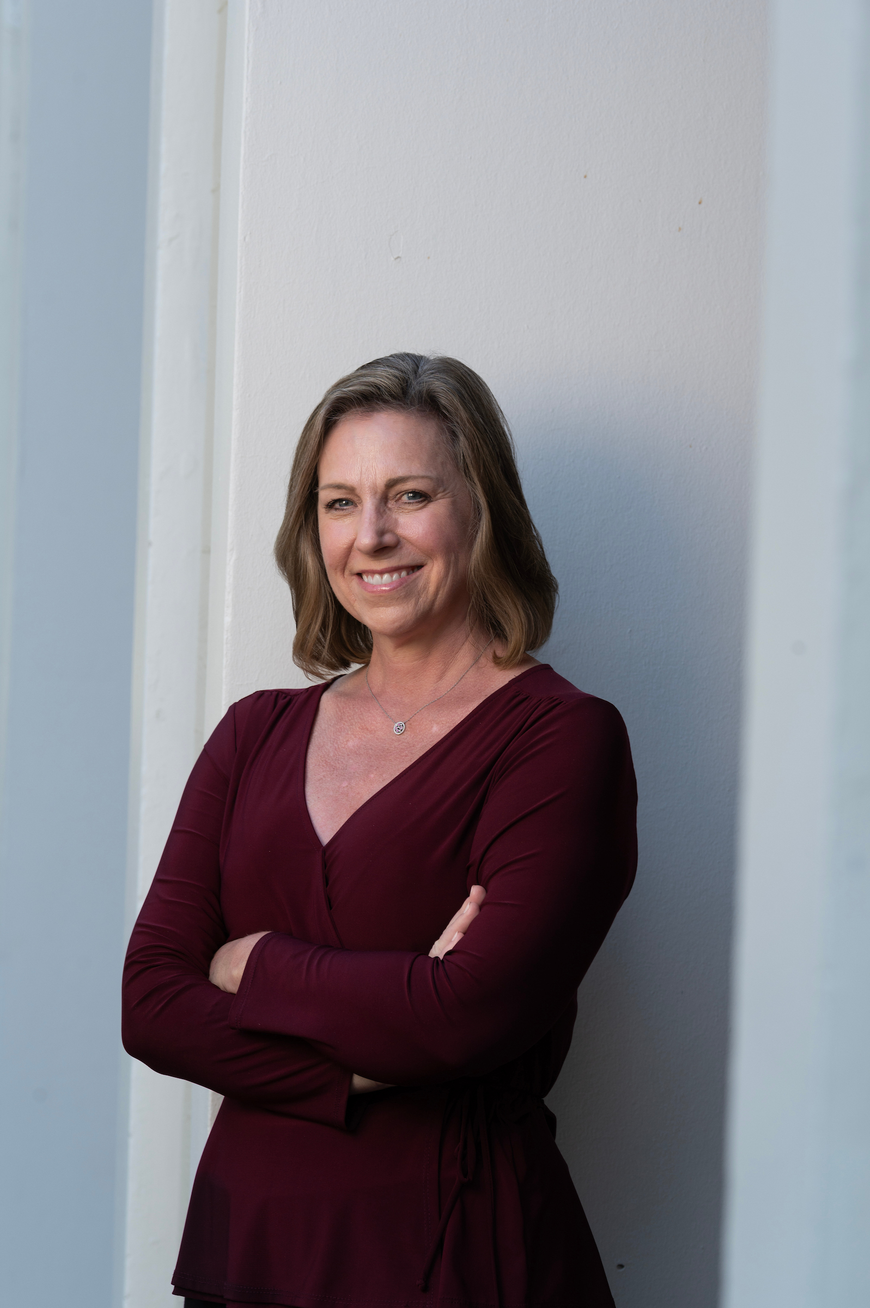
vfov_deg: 16.8
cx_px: 435
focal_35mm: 122
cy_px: 654
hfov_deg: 11.2
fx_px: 4428
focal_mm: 122
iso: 320
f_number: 6.3
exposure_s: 1/200
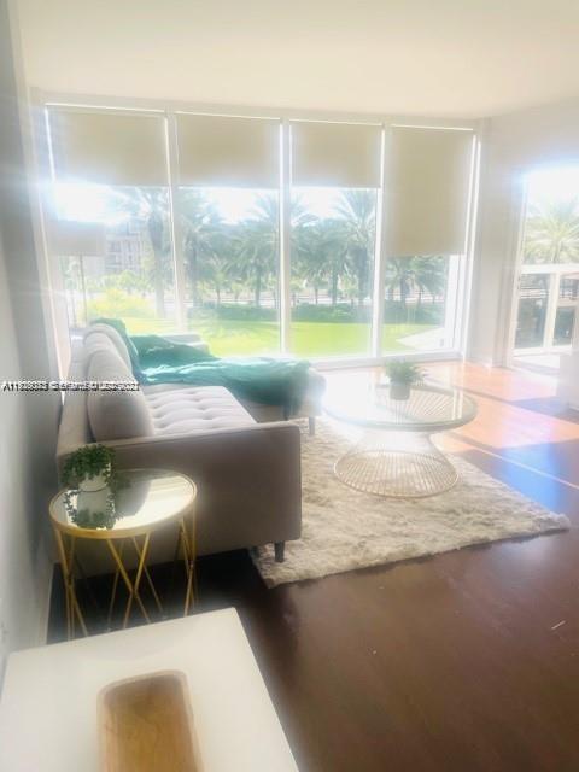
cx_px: 290
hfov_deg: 53.1
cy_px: 386
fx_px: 580
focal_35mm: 26
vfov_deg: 67.3
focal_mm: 4.2
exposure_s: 1/545
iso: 32
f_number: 1.6
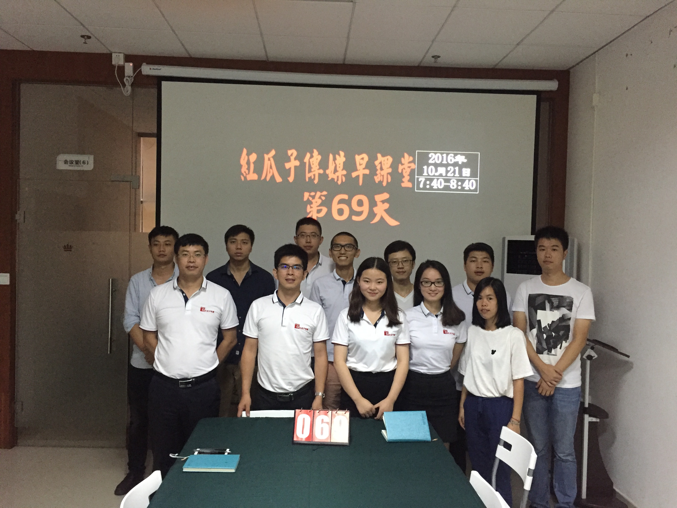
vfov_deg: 48.2
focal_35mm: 29
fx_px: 567
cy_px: 254
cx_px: 338
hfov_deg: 61.7
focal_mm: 4.15
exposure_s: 1/17
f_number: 2.2
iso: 320
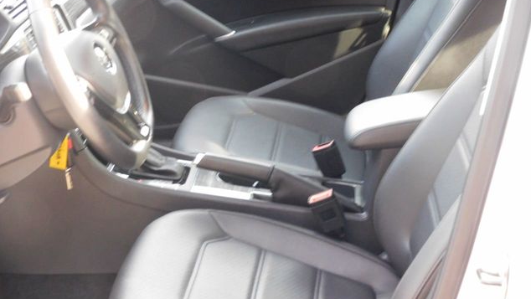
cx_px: 267
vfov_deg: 15.7
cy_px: 121
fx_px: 1084
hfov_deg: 27.5
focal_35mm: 77
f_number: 4.5
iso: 360
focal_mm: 12.5
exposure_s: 1/30
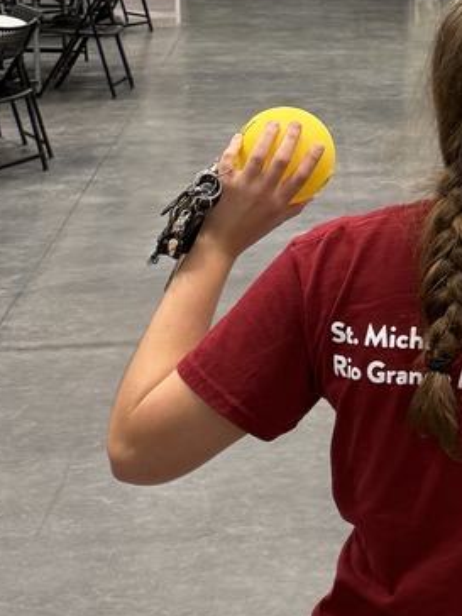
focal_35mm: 99
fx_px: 1762
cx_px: 723
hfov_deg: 13.9
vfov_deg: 19.3
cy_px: -3
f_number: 1.78
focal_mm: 6.76
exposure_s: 1/90
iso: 200
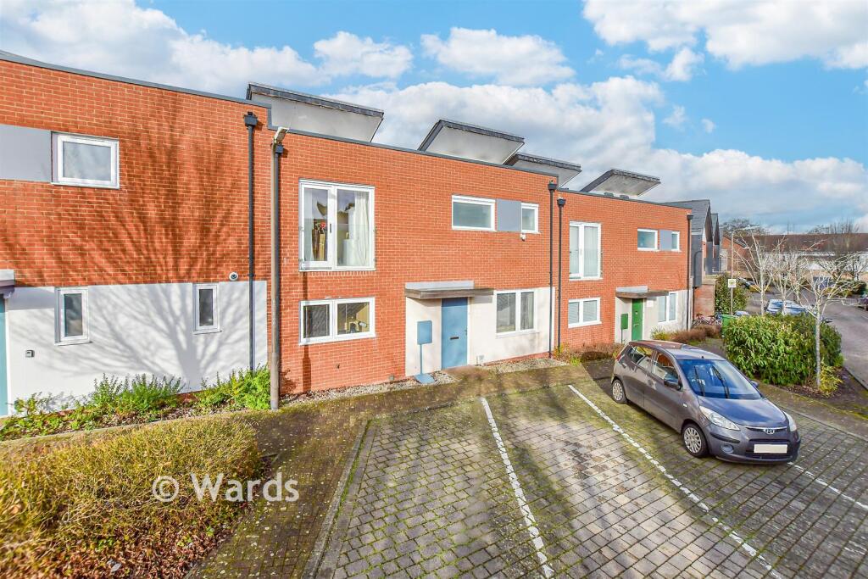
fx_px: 362
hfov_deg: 100.4
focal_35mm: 15
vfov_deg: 77.3
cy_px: 290
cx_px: 434
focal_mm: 10
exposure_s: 1/1250
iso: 400
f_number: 8
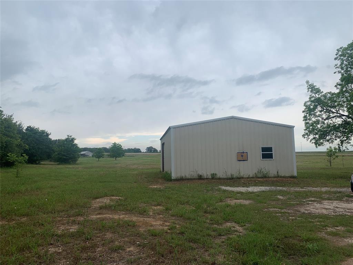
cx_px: 176
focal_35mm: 26
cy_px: 132
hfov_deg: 67.3
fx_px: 265
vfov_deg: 53.1
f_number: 1.8
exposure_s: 1/1043
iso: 25
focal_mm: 4.25
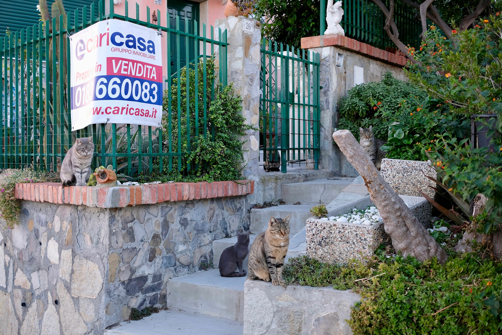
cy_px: 168
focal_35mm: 41
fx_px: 572
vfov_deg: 32.6
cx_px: 251
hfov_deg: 47.4
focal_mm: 27
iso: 200
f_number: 2.8
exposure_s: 1/125
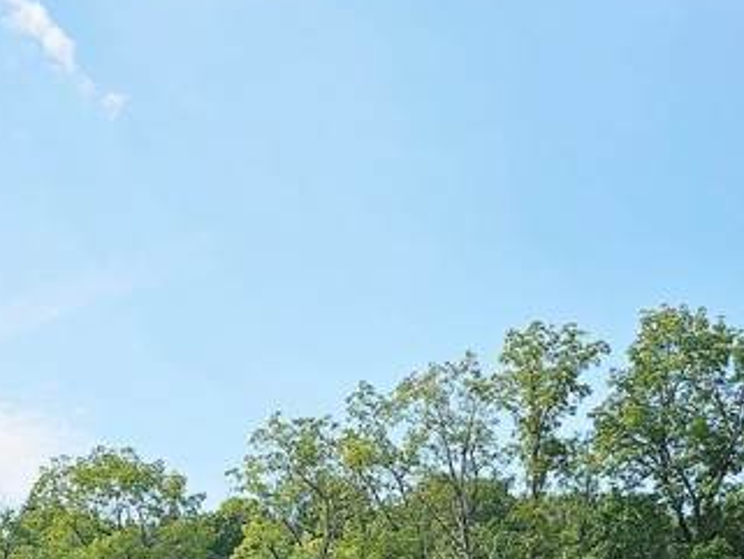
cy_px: 789
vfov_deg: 22.7
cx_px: 466
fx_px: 1183
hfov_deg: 34.7
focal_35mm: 55
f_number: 1.7
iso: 16
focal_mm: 6.3
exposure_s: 1/1380
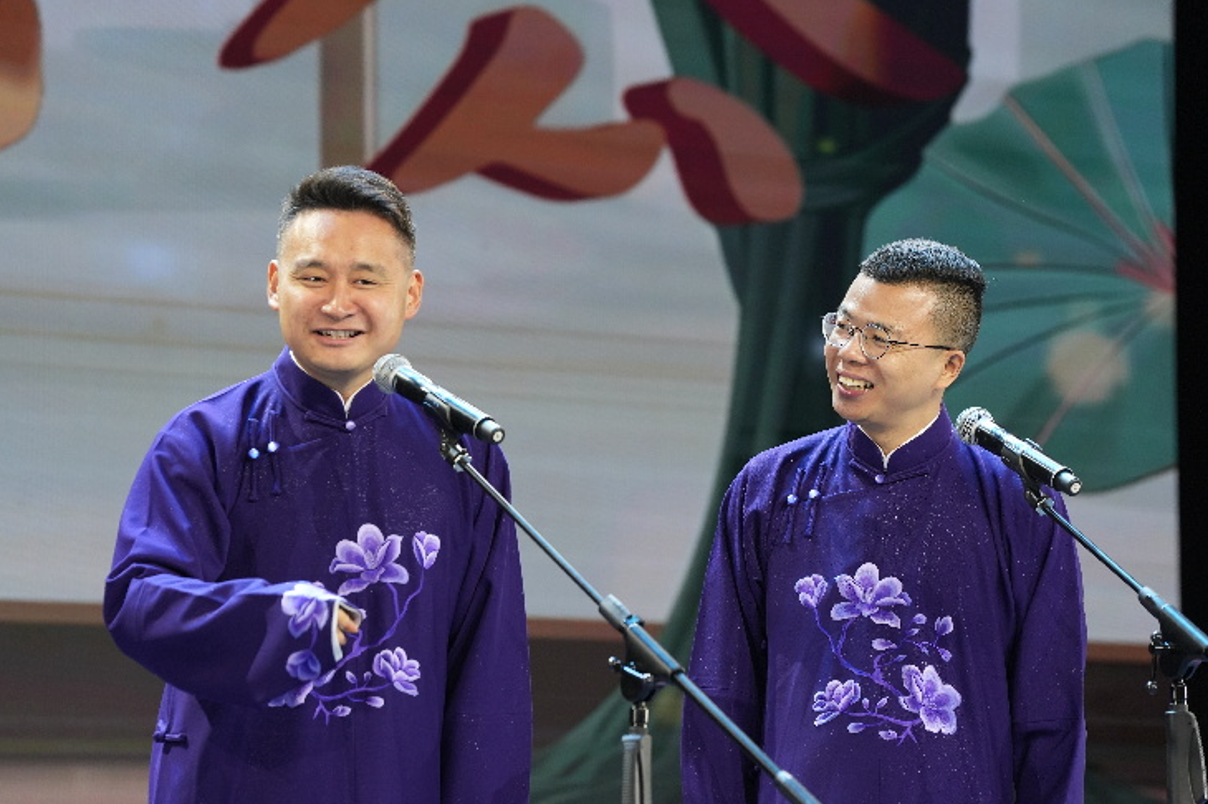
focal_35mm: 193
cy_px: 424
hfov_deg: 10.7
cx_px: 579
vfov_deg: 7.1
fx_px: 6473
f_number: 5
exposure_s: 1/320
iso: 1250
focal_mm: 176
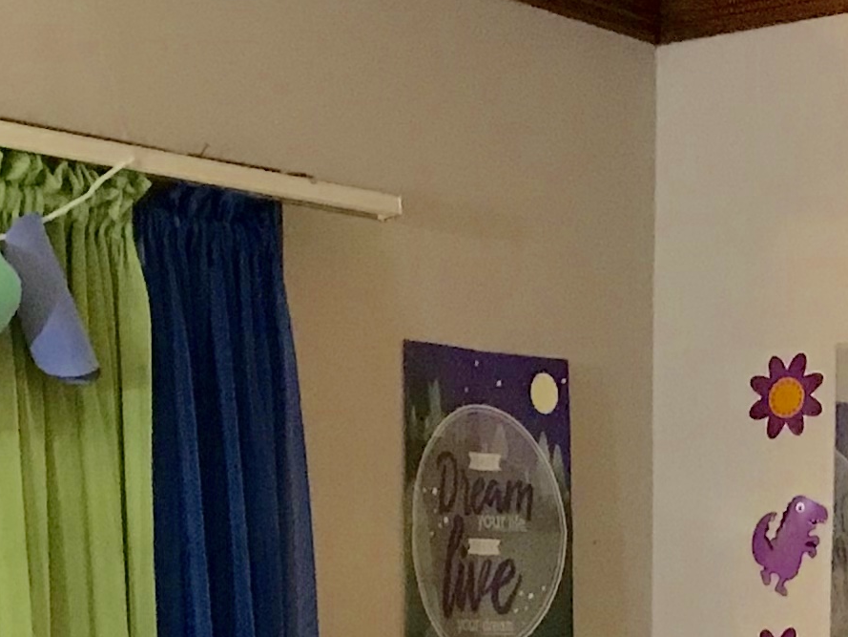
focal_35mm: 127
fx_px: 3112
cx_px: 134
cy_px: 1273
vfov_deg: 10.7
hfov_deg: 15.4
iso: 100
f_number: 1.8
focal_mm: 3.99
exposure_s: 1/7
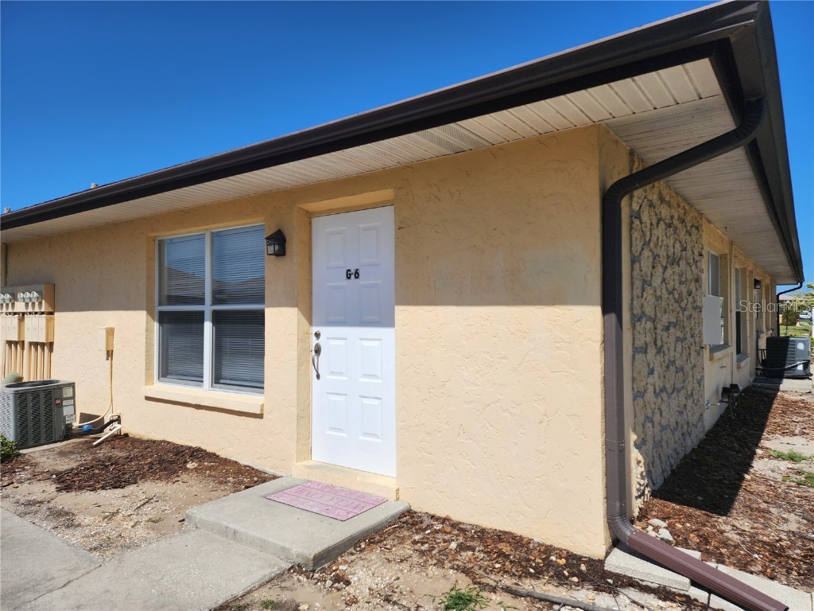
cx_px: 407
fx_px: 541
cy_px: 306
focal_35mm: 23
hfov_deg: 73.9
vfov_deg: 58.9
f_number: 1.8
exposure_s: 1/2122
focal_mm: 6.4
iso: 12
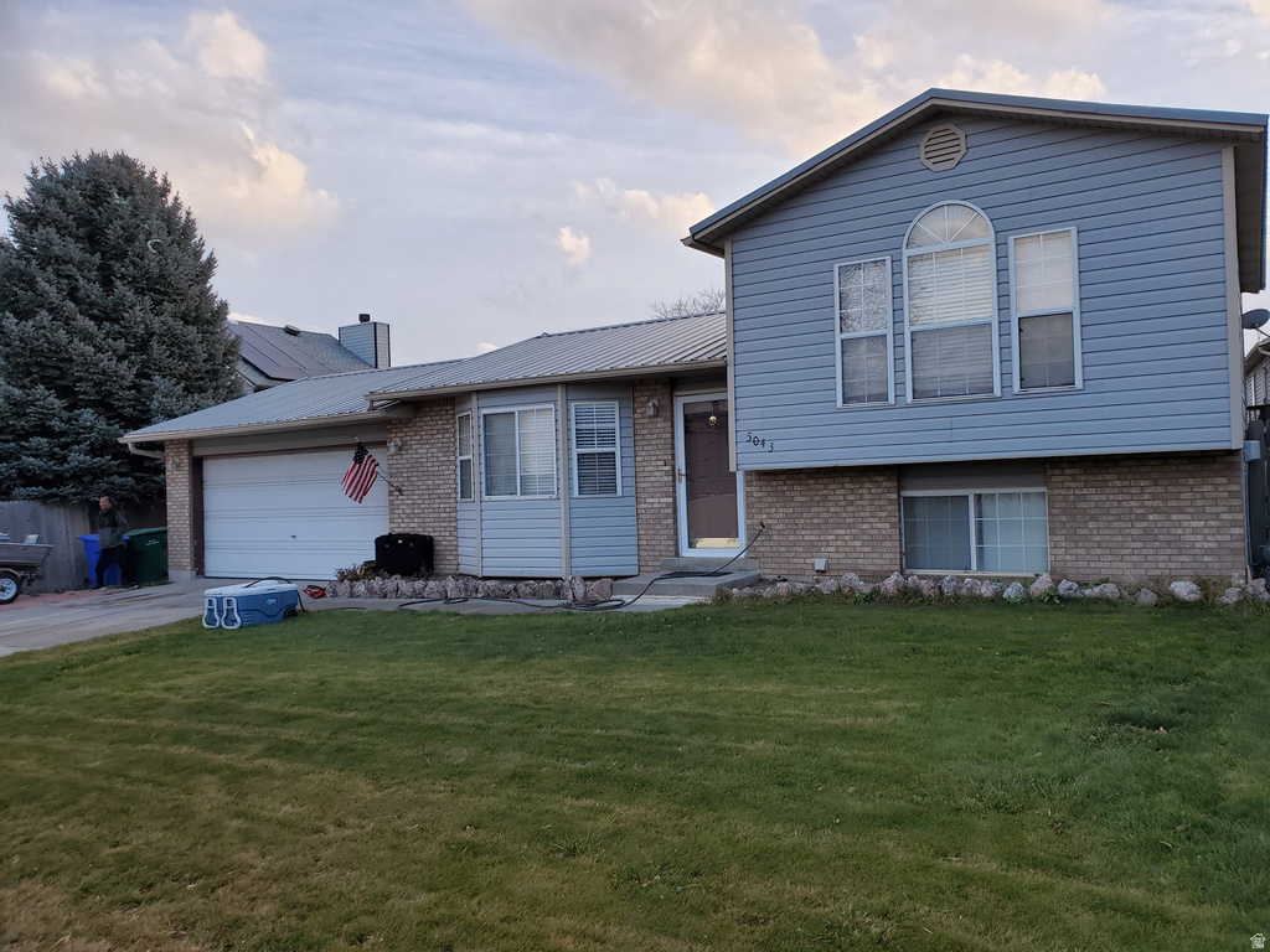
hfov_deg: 67.3
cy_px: 476
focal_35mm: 26
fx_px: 954
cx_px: 635
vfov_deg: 53.1
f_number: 2.4
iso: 50
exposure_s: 1/176
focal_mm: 4.3
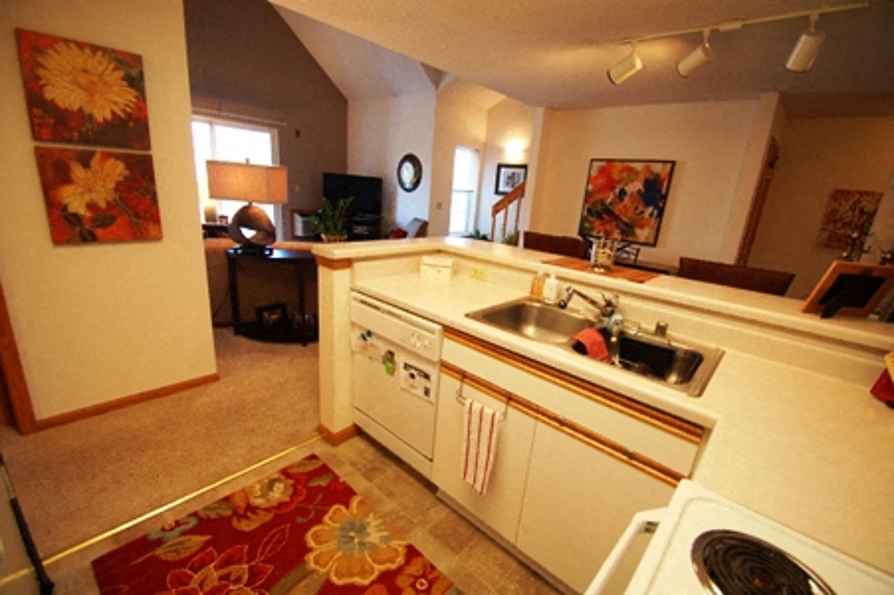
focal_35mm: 15
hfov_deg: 100.4
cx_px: 447
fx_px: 372
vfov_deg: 77.2
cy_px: 298
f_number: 3.5
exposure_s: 1/40
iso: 400
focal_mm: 10
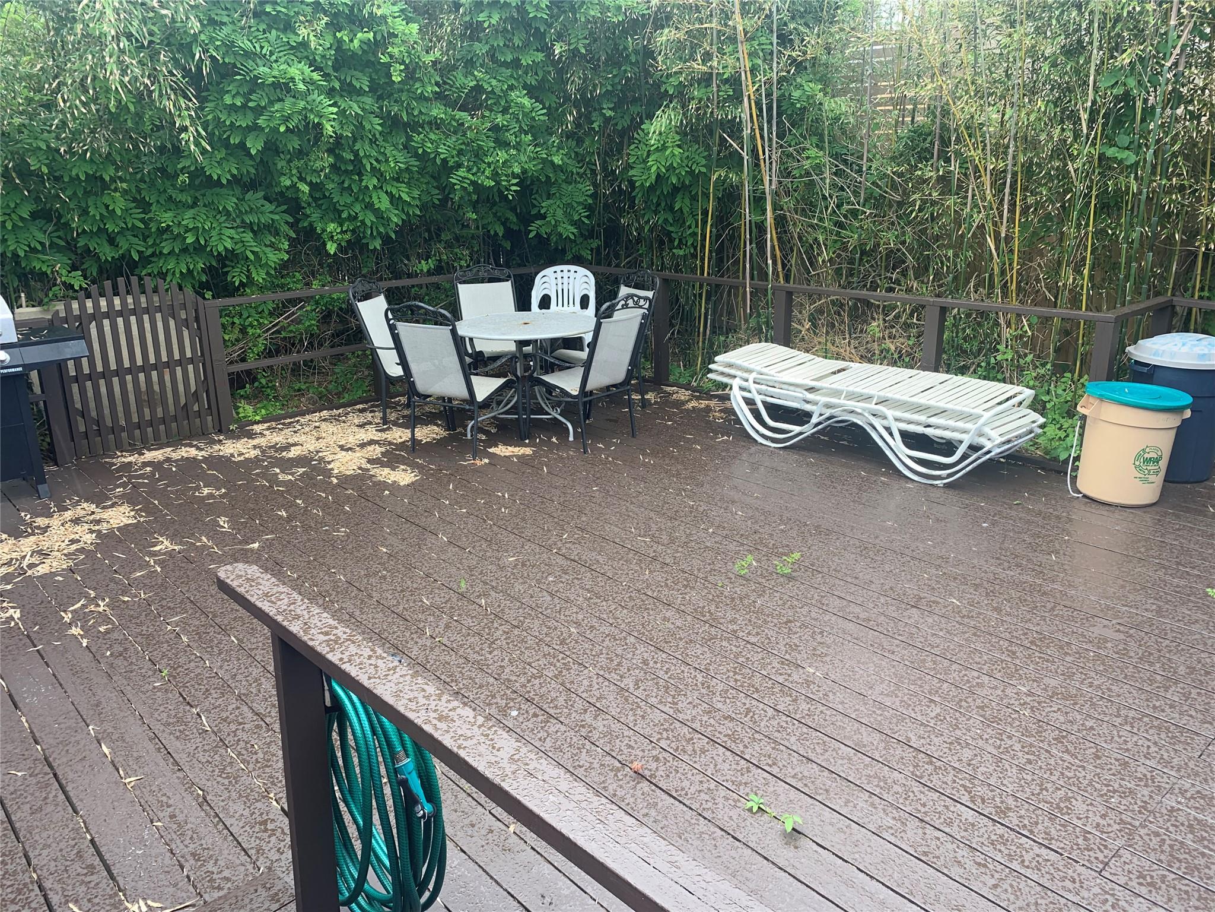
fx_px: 913
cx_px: 608
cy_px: 456
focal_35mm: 26
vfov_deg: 53.1
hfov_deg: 67.3
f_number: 1.8
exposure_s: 1/124
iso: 25
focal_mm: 4.25
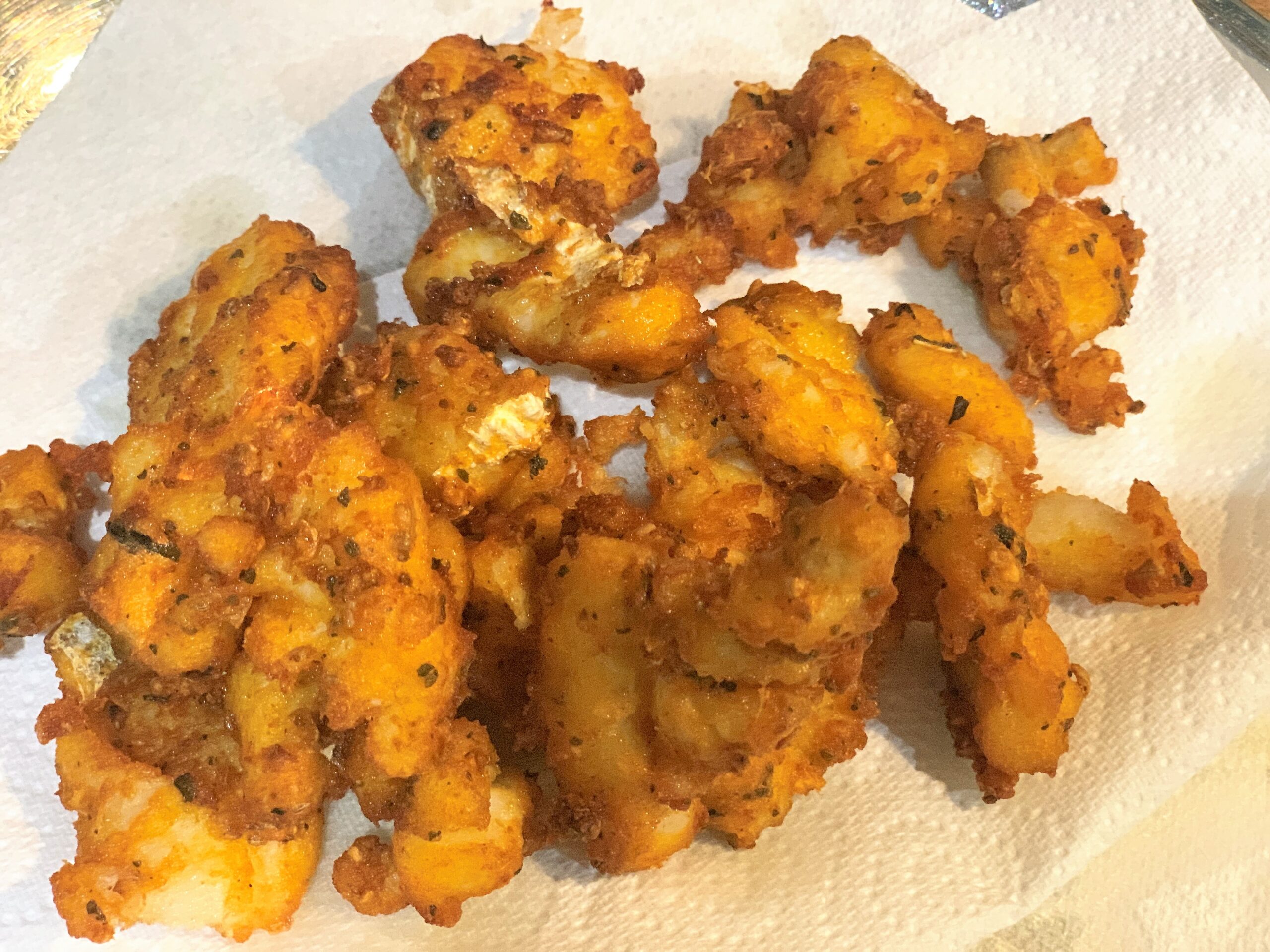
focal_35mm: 52
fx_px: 1908
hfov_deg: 36.8
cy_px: 476
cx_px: 635
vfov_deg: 28.0
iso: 400
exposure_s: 1/50
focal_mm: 6
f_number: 2.4
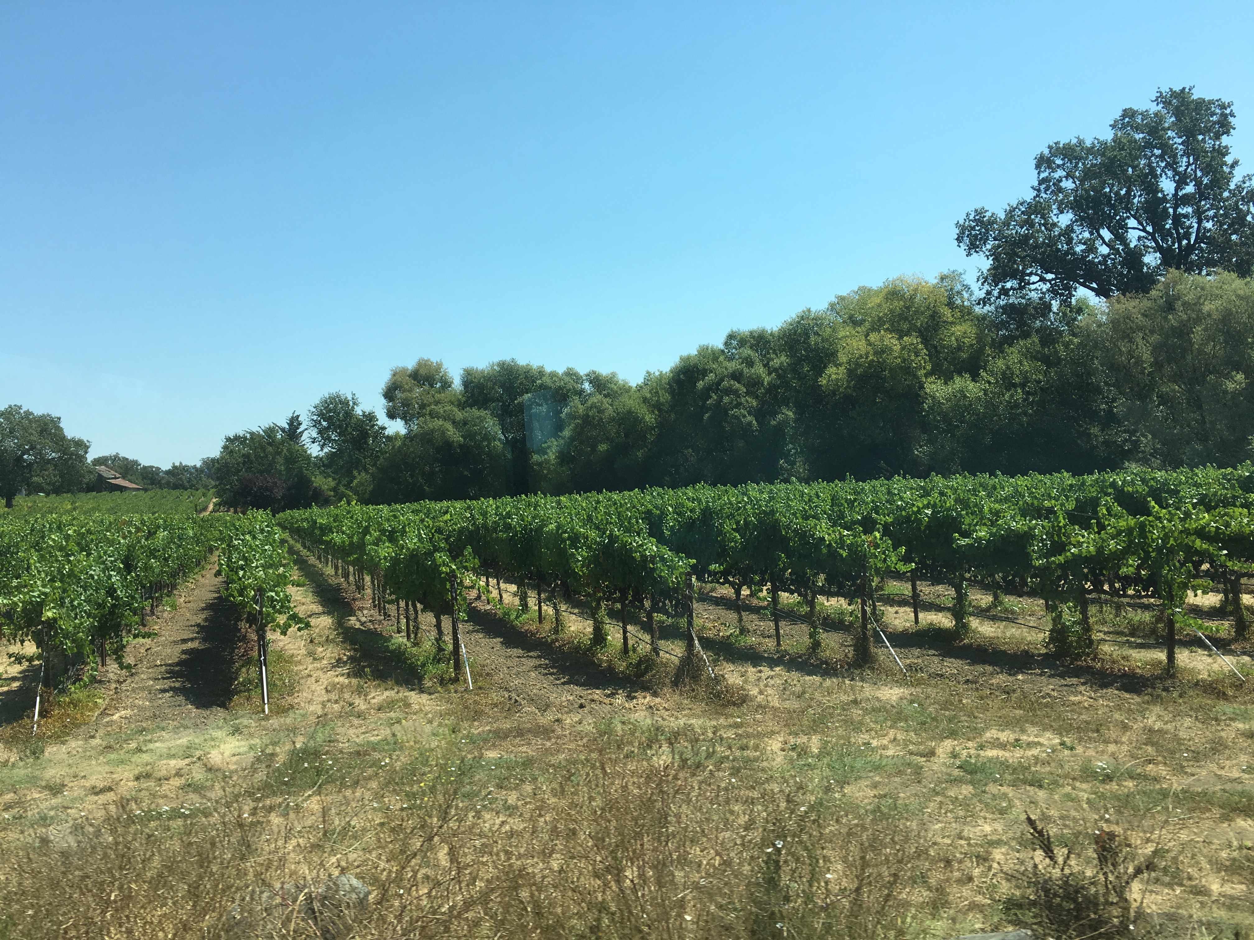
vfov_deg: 48.2
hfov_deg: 61.7
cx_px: 627
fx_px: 1051
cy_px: 470
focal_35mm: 29
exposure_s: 1/927
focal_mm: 4.15
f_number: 2.2
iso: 25
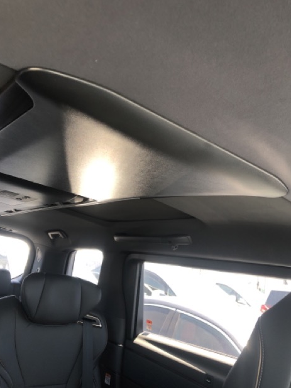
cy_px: 198
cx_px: 143
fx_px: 325
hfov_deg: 48.2
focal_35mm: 29
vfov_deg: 61.7
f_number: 1.8
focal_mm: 3.99
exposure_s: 1/30
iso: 32
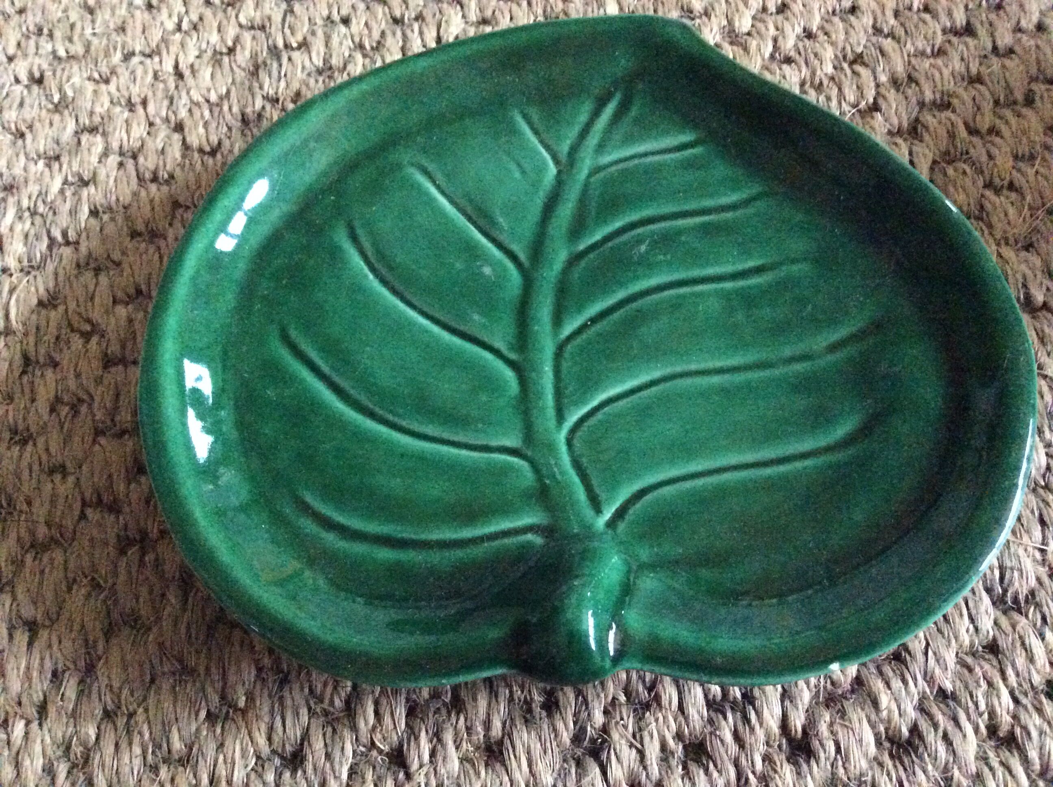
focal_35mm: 32
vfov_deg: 44.1
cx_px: 526
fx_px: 972
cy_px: 394
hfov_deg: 56.9
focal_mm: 3.3
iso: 800
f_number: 2.4
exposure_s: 1/17
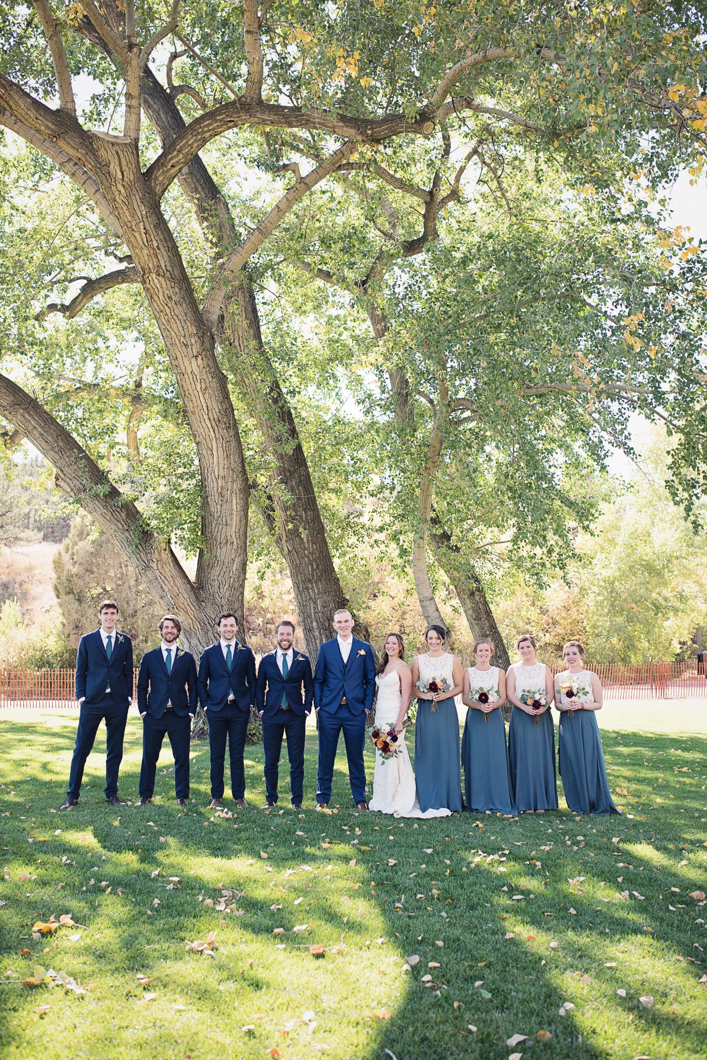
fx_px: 1030
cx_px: 354
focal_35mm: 35
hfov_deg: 37.9
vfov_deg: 54.4
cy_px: 530
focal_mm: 35
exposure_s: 1/400
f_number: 2.8
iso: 200
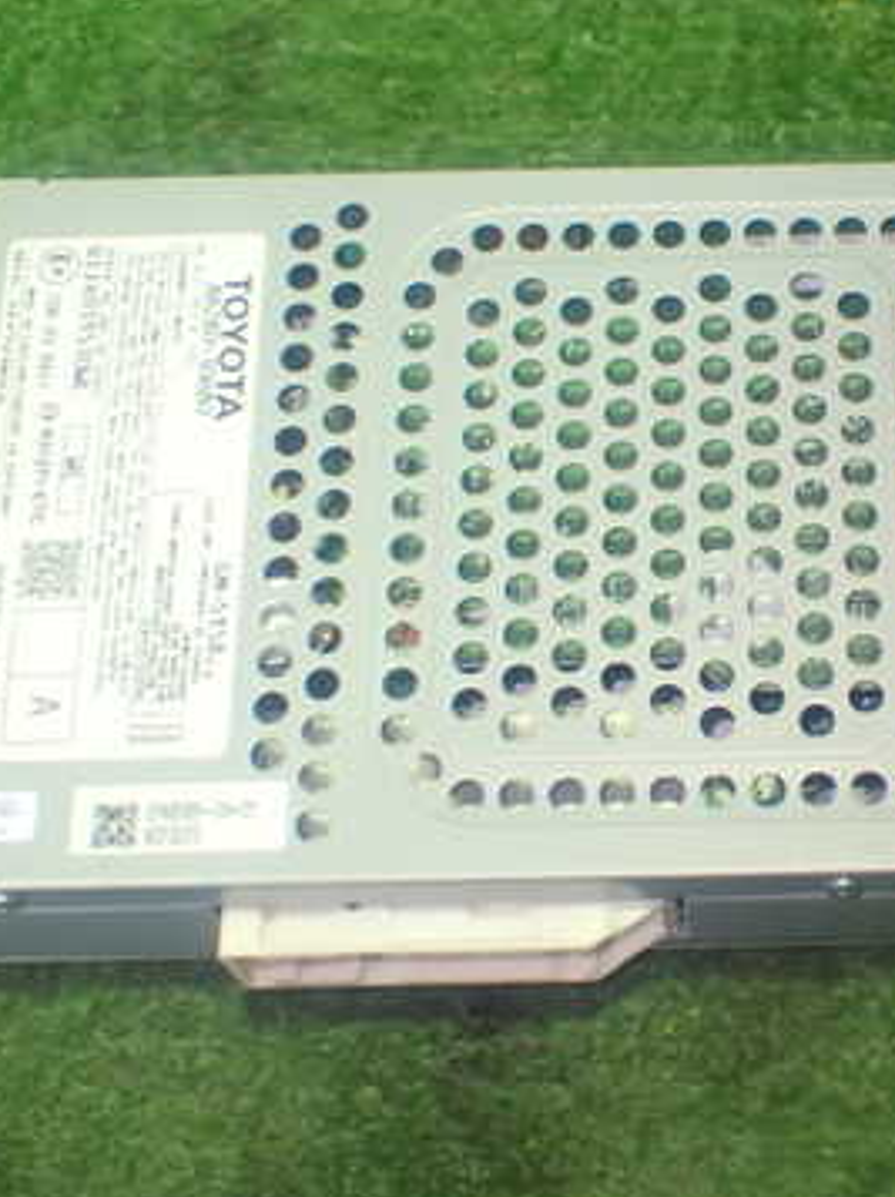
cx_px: 771
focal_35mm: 69
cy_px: 553
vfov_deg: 28.2
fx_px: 2383
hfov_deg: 20.9
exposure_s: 1/40
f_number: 2.8
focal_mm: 7.31
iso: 640
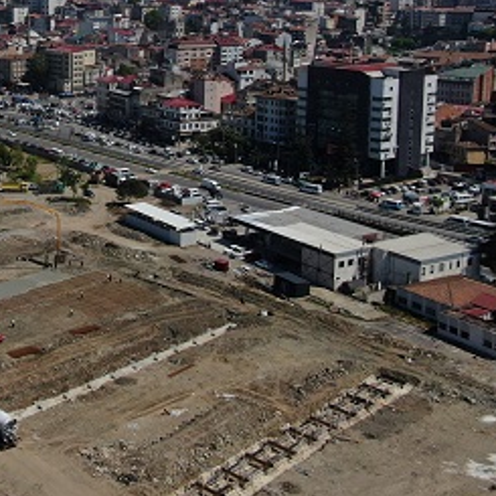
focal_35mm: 52
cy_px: 89
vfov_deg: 31.8
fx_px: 843
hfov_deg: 30.5
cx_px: 0
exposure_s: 1/3200
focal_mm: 4.39
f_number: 2.8
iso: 100
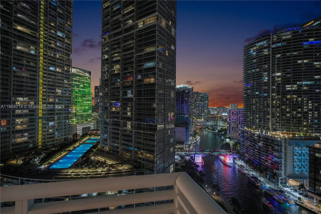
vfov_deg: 61.9
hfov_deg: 84.0
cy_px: 107
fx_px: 178
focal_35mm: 20
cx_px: 160
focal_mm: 20
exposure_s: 1/15
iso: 1250
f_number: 4
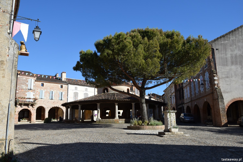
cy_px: 81
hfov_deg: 61.9
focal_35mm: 30
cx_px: 122
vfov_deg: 43.6
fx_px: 202
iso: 200
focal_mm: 20
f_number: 9
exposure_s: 1/320
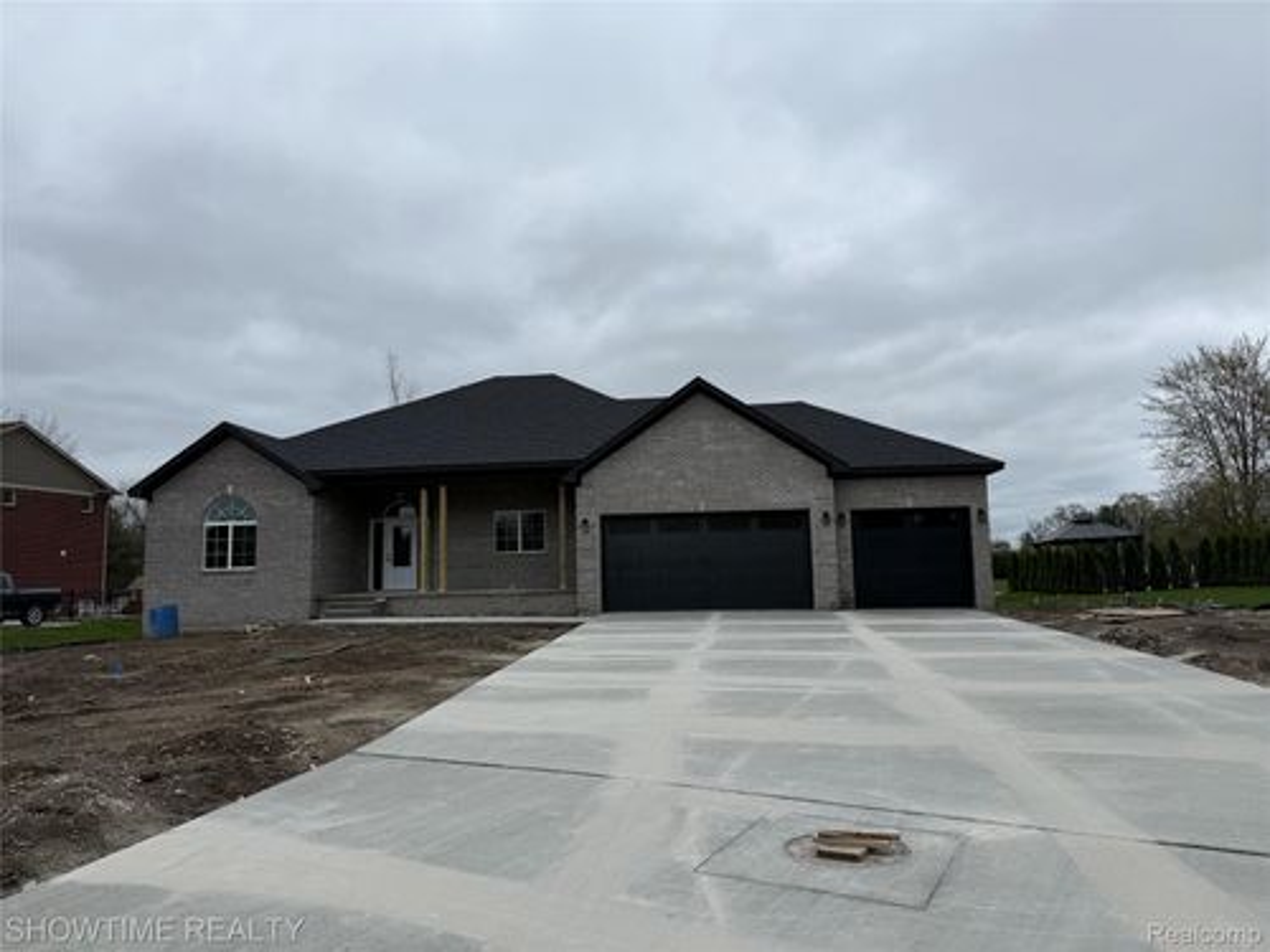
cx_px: 635
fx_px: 881
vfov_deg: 56.8
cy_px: 476
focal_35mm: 24
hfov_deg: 71.6
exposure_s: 1/3953
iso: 80
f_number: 1.78
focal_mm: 6.76
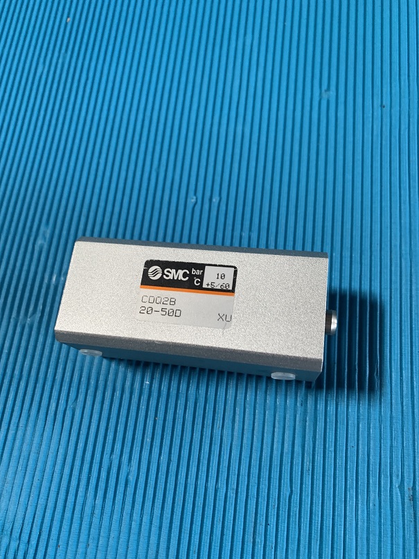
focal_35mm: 26
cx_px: 210
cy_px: 280
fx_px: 420
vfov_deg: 67.3
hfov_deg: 53.1
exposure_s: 1/60
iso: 125
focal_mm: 4.25
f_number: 1.8
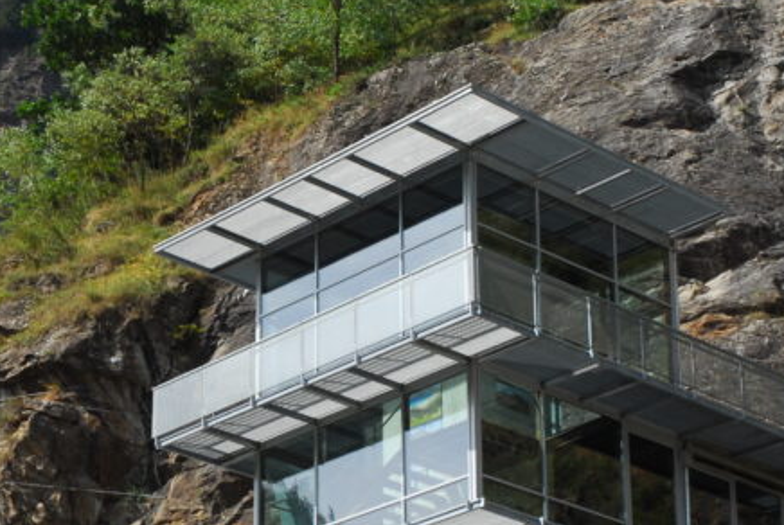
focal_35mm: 109
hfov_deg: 18.6
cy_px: 438
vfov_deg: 12.5
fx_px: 2381
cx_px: 196
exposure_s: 1/125
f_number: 11
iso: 200
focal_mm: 31
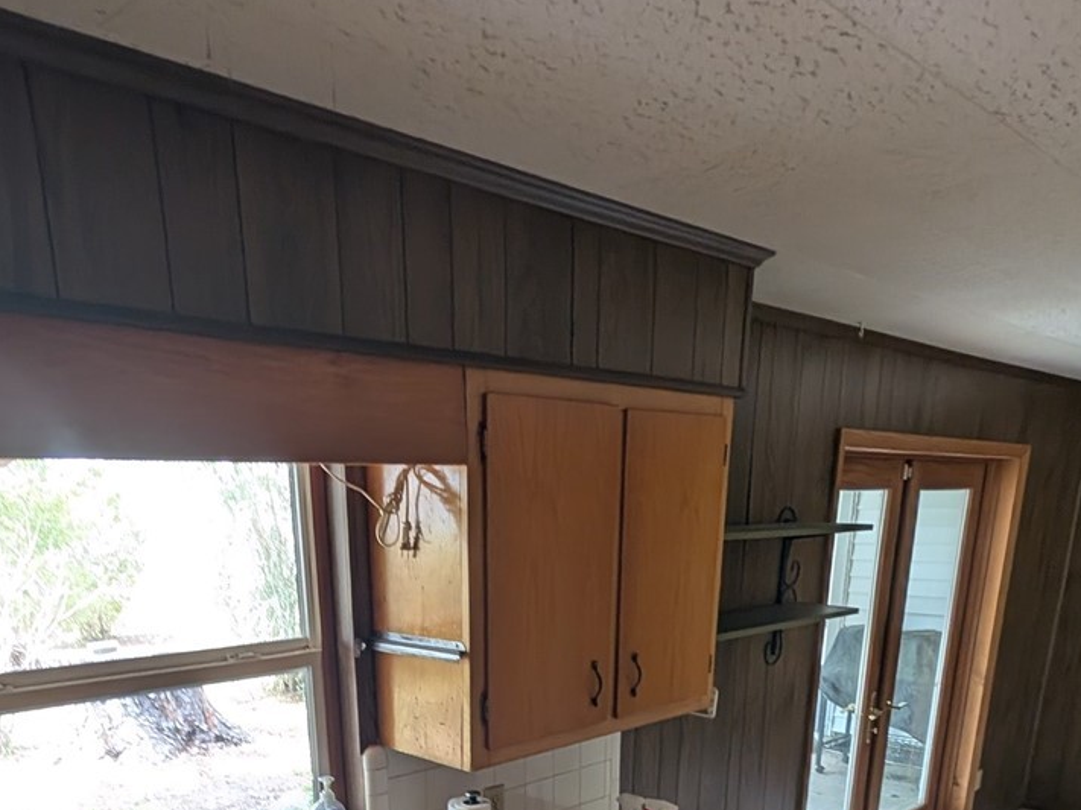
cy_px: 796
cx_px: 509
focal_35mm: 27
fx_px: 843
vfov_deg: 44.3
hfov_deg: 65.3
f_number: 1.95
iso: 77
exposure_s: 1/39.6
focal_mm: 2.23
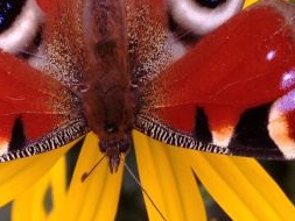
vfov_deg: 17.1
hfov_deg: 22.6
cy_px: 53
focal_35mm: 86
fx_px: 733
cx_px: 91
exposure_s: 1/213
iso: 50
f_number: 2.4
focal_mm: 4.12
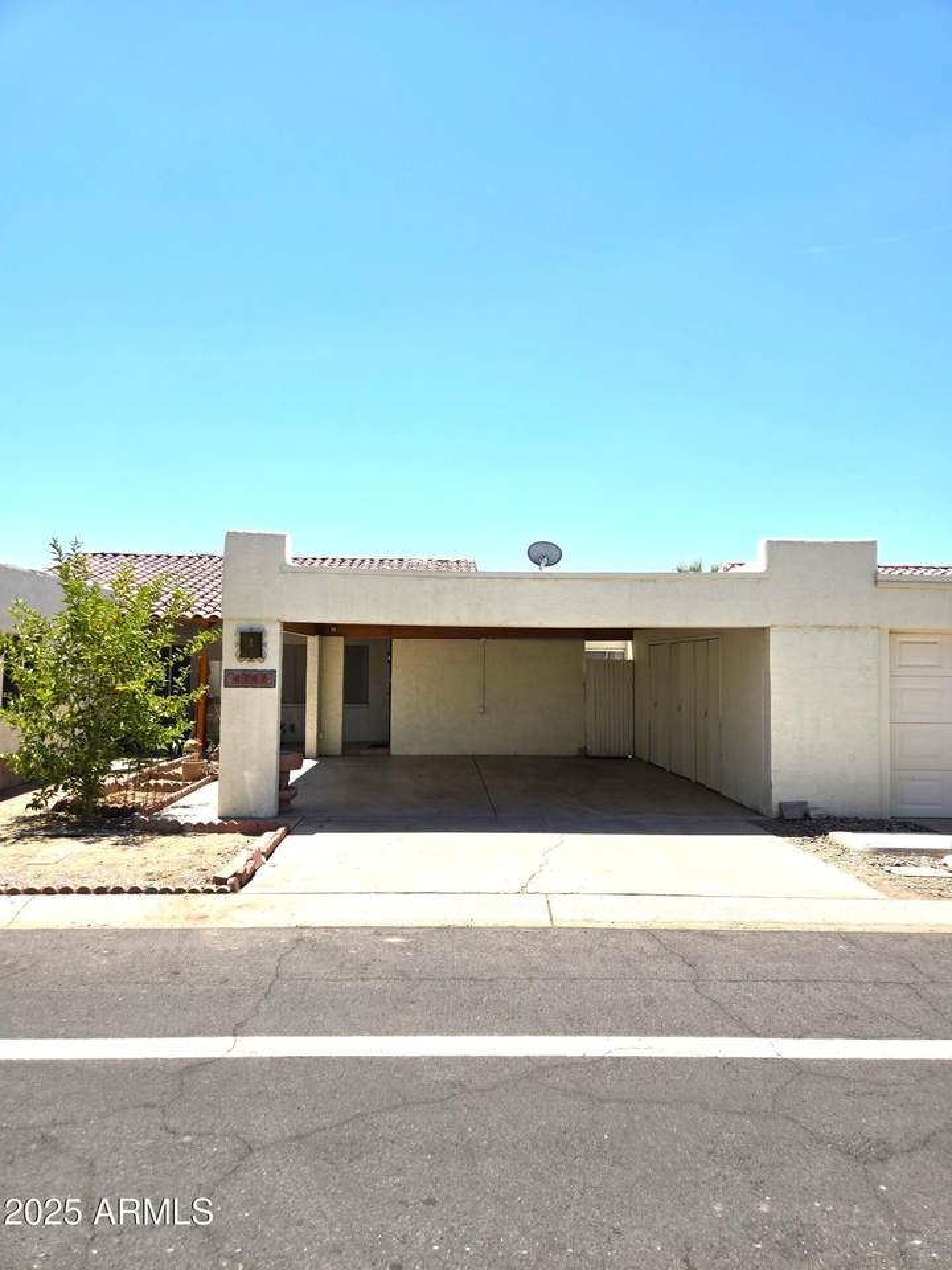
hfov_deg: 58.9
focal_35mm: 23
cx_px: 476
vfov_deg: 73.9
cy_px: 635
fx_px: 843
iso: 25
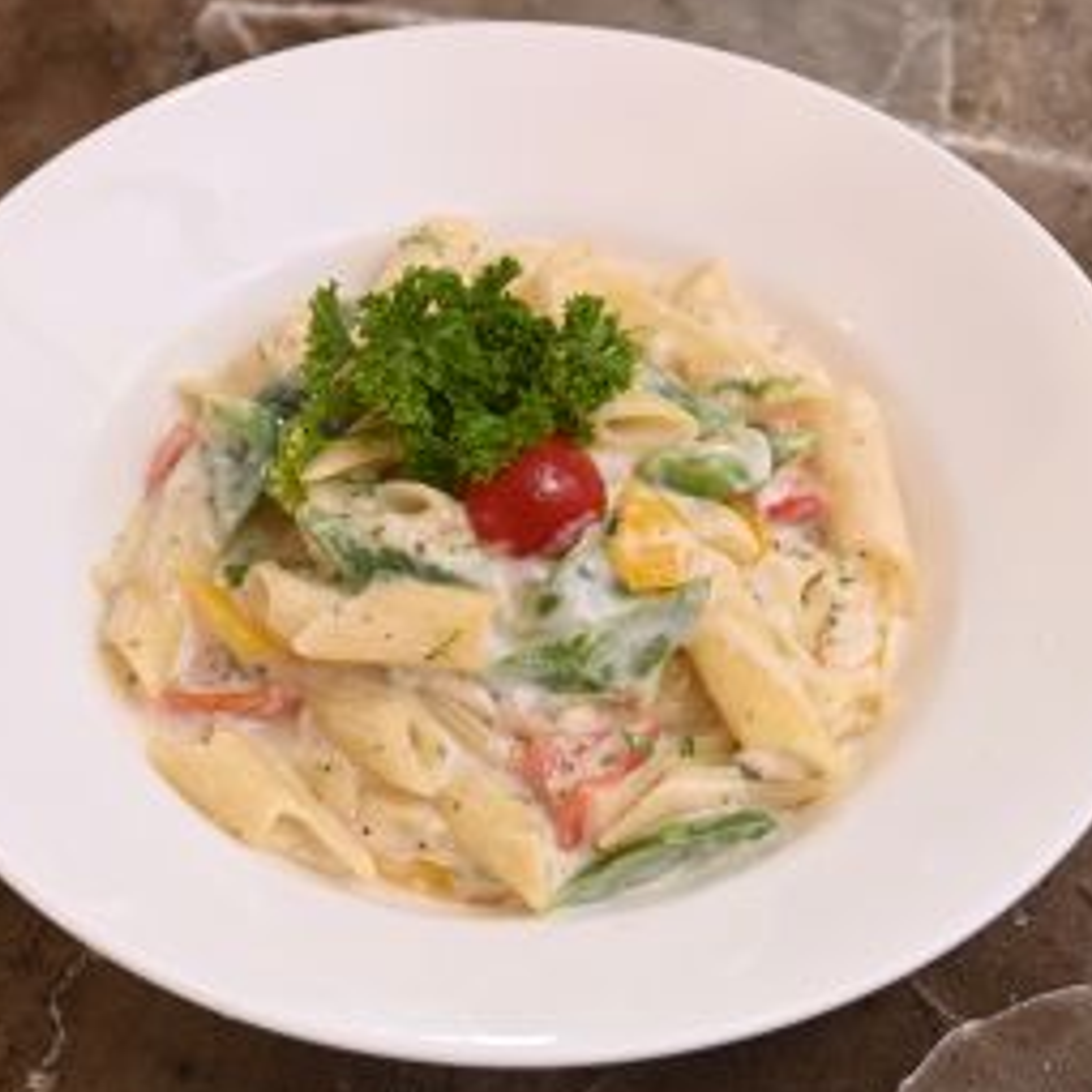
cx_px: 522
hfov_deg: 17.9
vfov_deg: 17.9
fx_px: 3462
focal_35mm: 97
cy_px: 552
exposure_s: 1/125
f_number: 7.1
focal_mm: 65
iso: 640
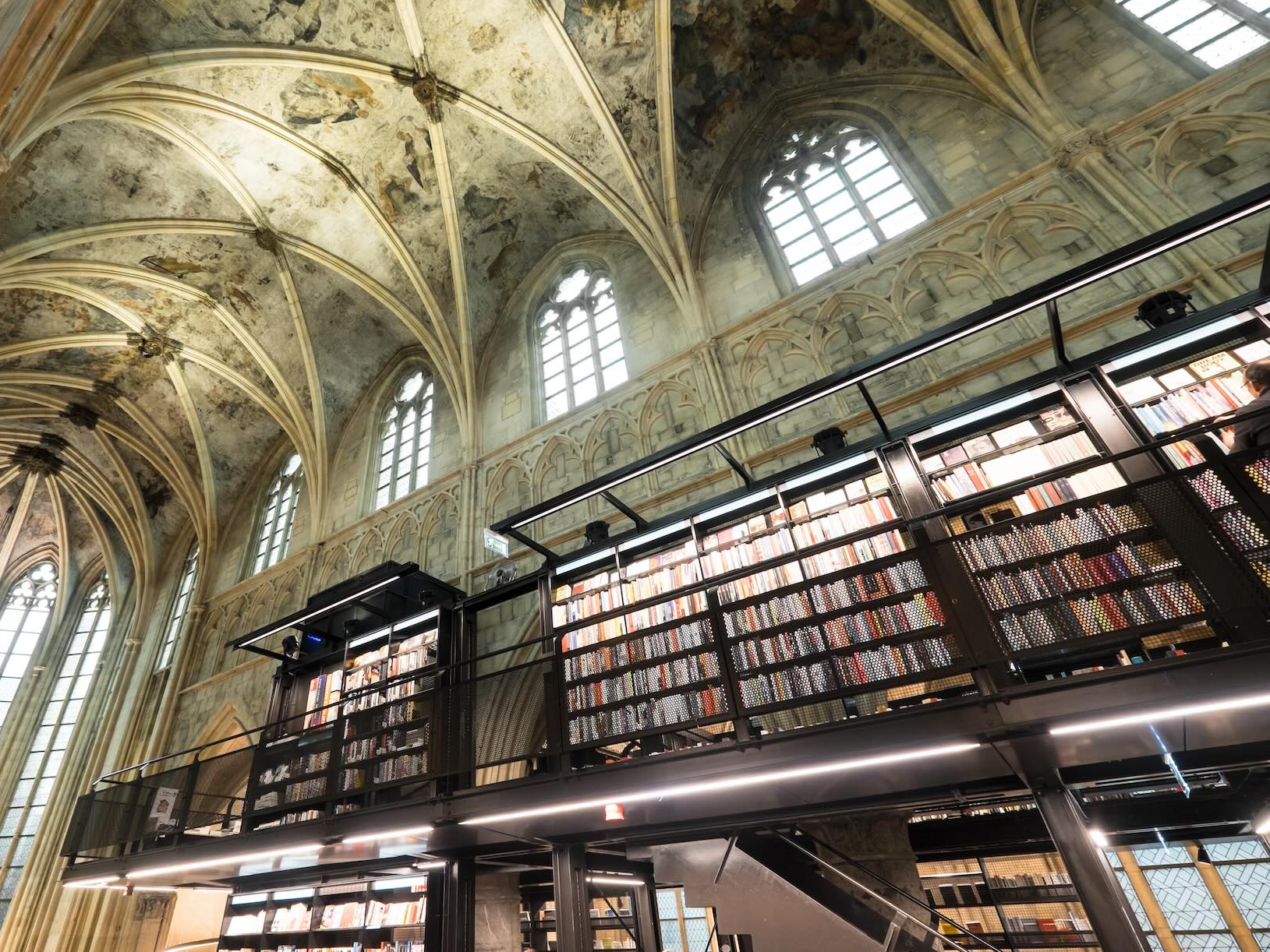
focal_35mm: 17
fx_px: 624
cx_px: 531
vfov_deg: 74.7
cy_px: 458
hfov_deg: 90.2
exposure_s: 1/5
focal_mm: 10
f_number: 7.1
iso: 500
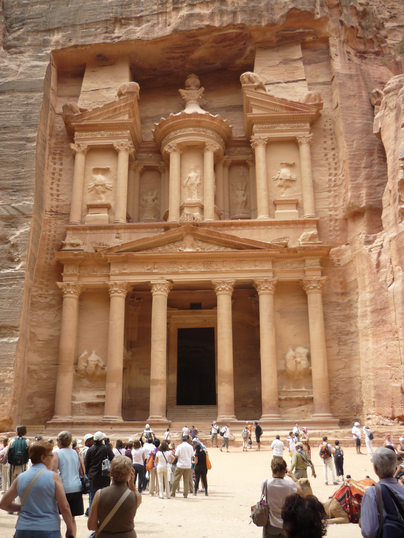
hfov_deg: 42.9
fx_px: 514
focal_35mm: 33
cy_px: 269
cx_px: 202
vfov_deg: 55.4
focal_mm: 5.5
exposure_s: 1/400
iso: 100
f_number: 2.8
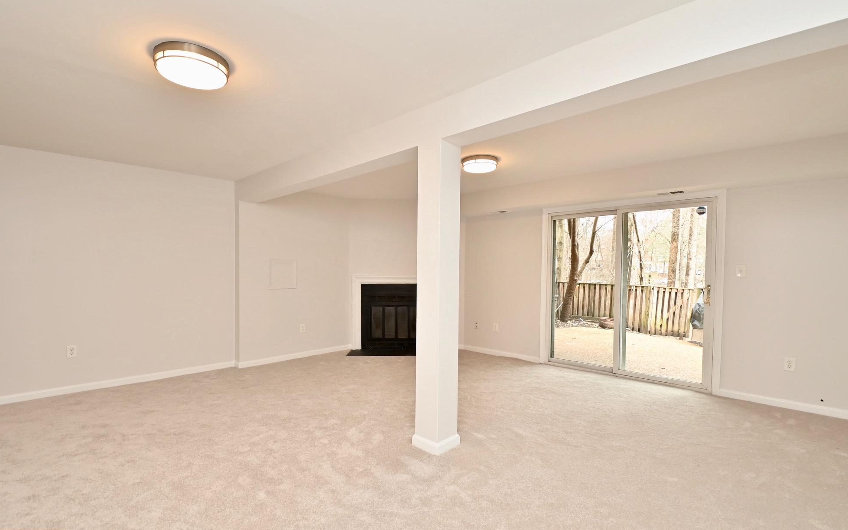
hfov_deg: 97.8
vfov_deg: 71.2
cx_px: 413
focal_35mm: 16
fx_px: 370
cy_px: 267
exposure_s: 1/25
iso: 200
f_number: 7.1
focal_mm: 10
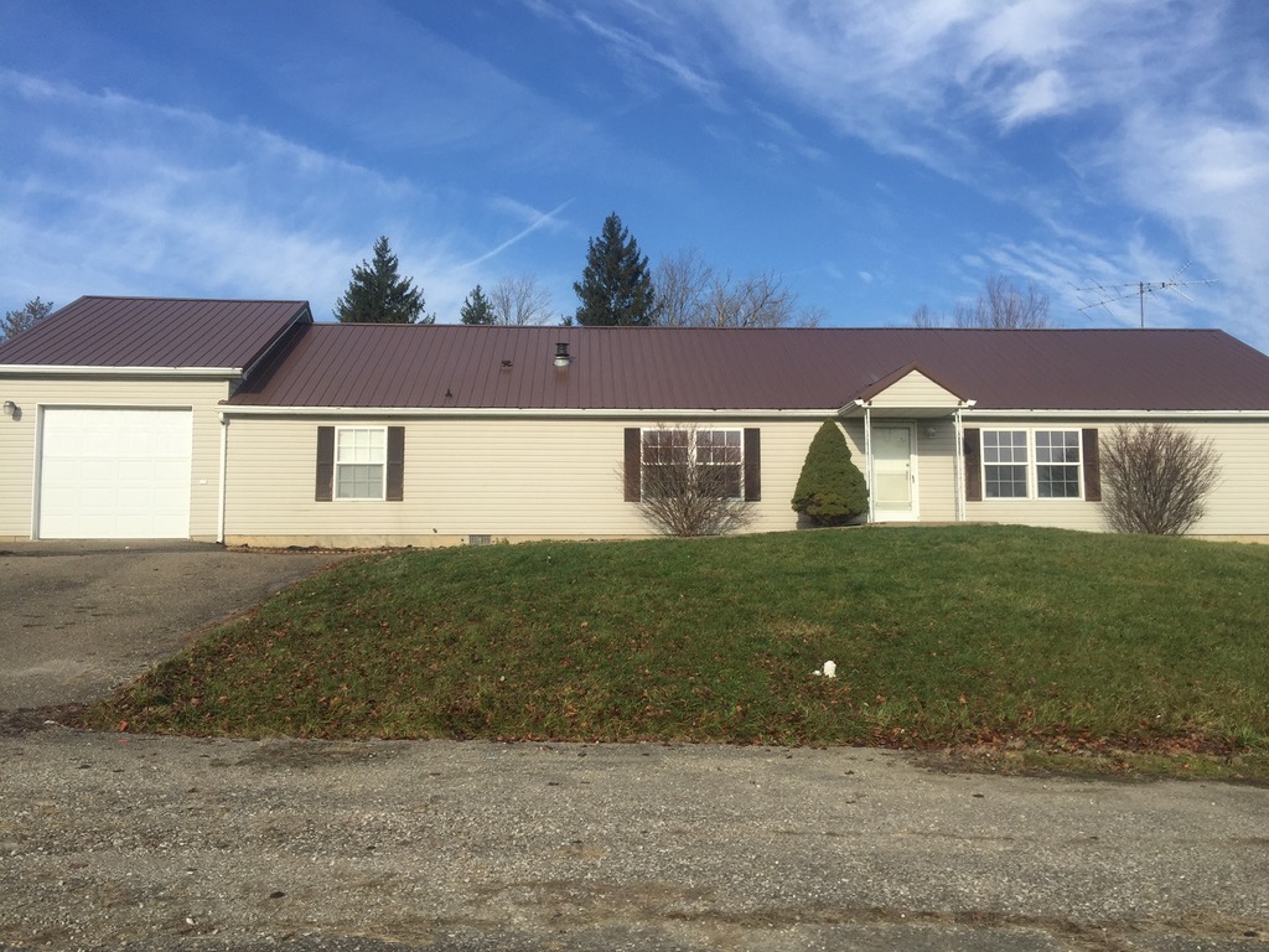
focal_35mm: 29
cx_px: 634
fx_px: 1063
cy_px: 476
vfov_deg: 48.2
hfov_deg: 61.7
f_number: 2.2
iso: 32
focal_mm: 4.15
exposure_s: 1/2083
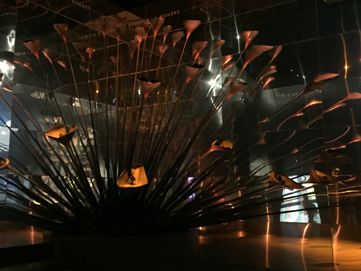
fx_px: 438
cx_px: 149
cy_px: 111
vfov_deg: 34.2
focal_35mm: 42
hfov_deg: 44.6
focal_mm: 4.15
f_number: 2.2
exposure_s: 1/17
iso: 1250
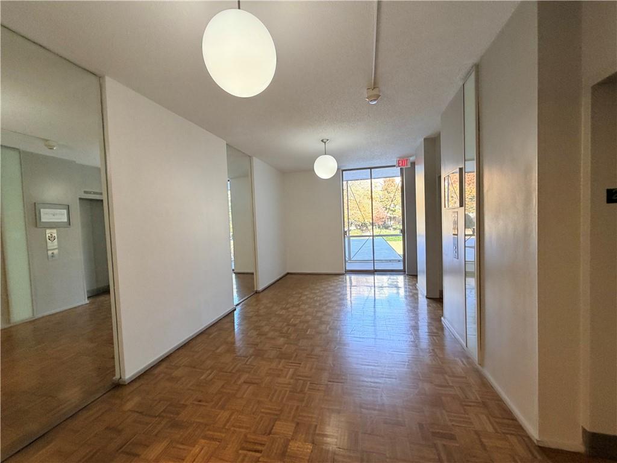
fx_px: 250
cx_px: 308
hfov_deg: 102.1
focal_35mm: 14
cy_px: 232
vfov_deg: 85.7
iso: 200
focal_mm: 2.22
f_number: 2.2
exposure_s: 1/60
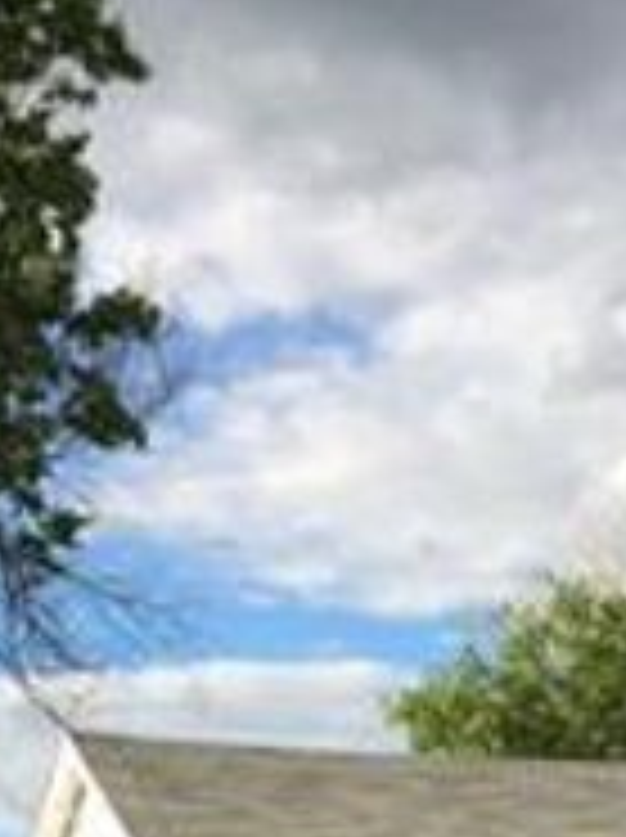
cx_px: 464
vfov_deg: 17.7
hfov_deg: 14.1
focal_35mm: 104
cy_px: 1096
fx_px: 2513
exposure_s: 1/1520
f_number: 2.2
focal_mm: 4.15
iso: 32
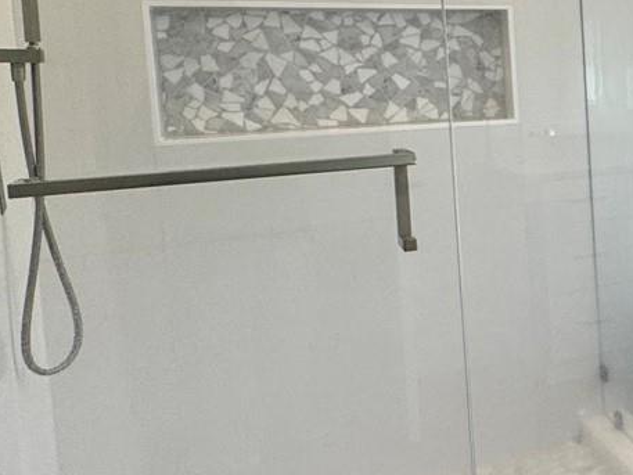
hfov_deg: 27.2
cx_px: 949
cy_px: 120
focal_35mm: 49
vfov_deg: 29.2
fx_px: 896
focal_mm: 2.22
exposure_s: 1/120
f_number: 2.2
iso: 100
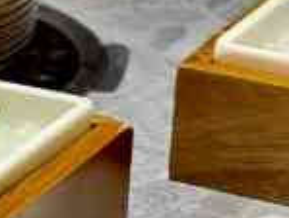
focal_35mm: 254
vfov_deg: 5.9
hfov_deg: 7.5
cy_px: 114
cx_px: -242
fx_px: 2122
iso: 100
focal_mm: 5.58
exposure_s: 1/100
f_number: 4
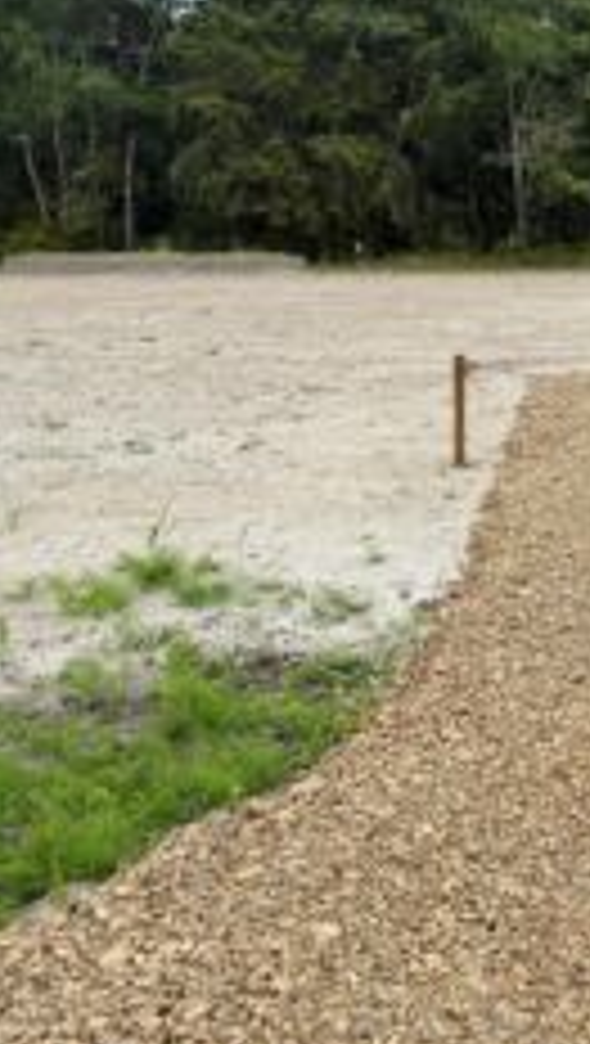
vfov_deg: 45.2
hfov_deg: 26.2
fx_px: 1248
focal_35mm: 45
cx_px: 464
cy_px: 418
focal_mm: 6.76
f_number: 1.78
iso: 100
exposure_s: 1/1901
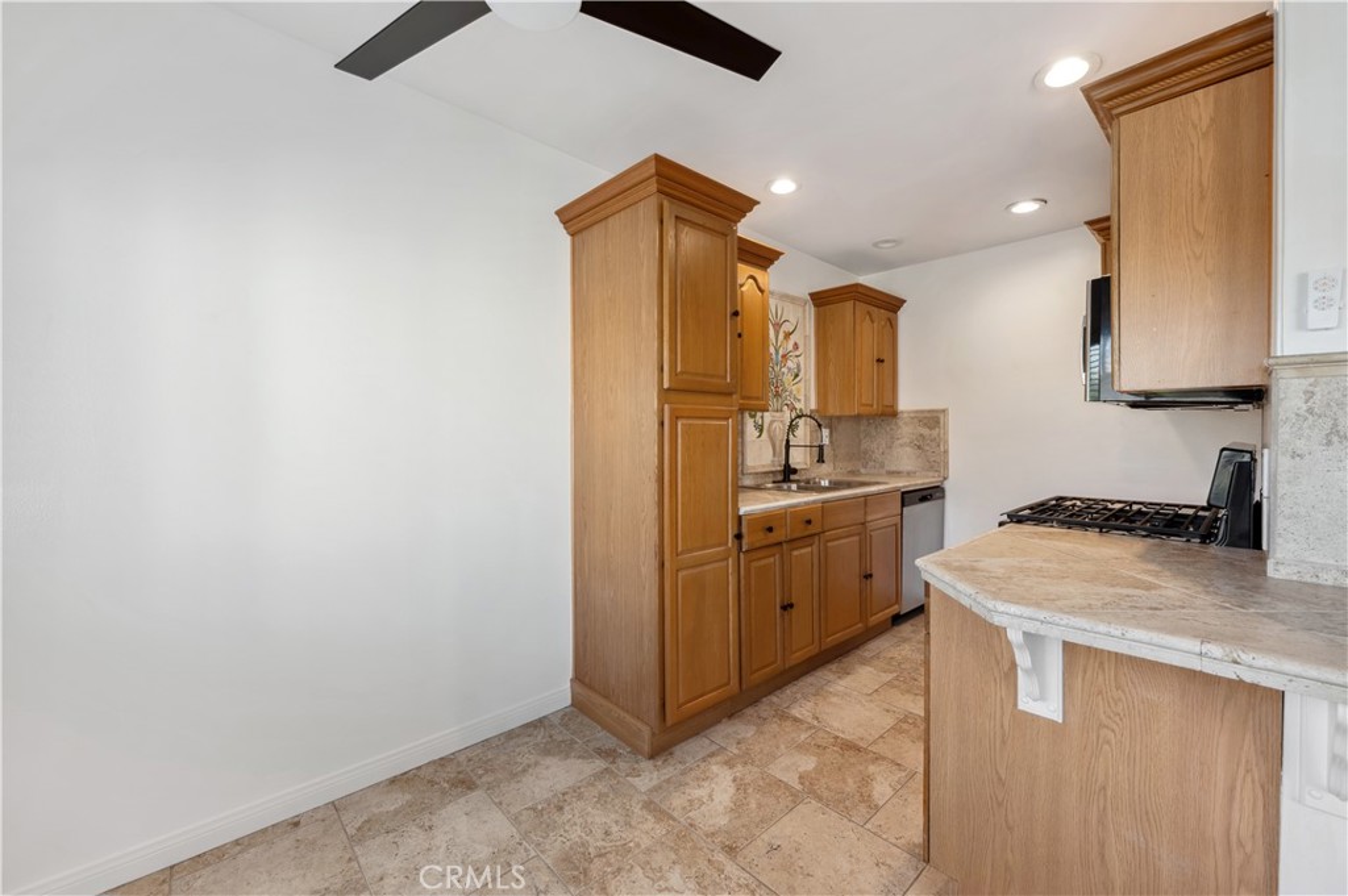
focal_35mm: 14
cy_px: 448
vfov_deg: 81.1
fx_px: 524
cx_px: 674
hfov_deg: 104.3
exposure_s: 1/15
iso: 100
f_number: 10
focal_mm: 14
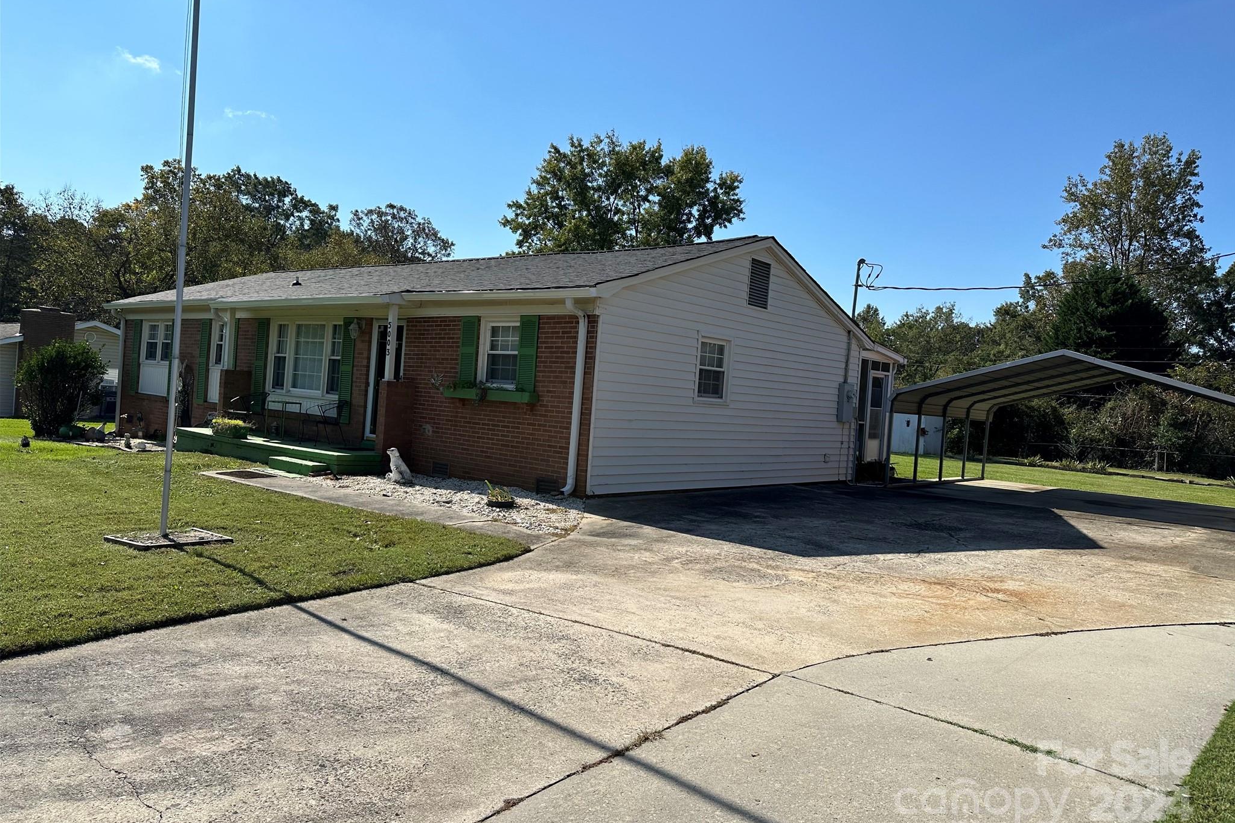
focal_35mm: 25
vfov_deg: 51.3
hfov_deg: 71.5
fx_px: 858
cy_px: 390
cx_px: 618
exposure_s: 1/7042
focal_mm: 6.86
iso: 80
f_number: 1.78
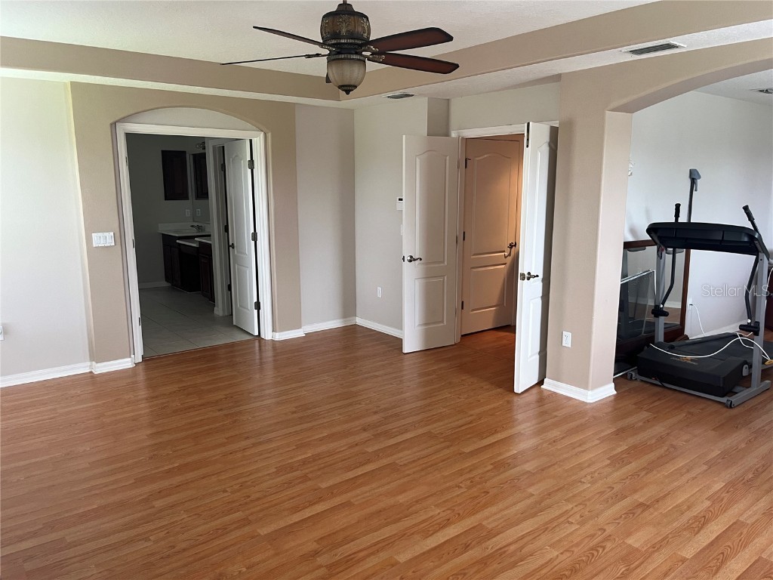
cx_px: 386
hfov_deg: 67.3
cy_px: 290
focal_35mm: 26
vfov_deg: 53.1
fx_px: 581
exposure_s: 1/60
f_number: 1.6
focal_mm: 5.1
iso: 100
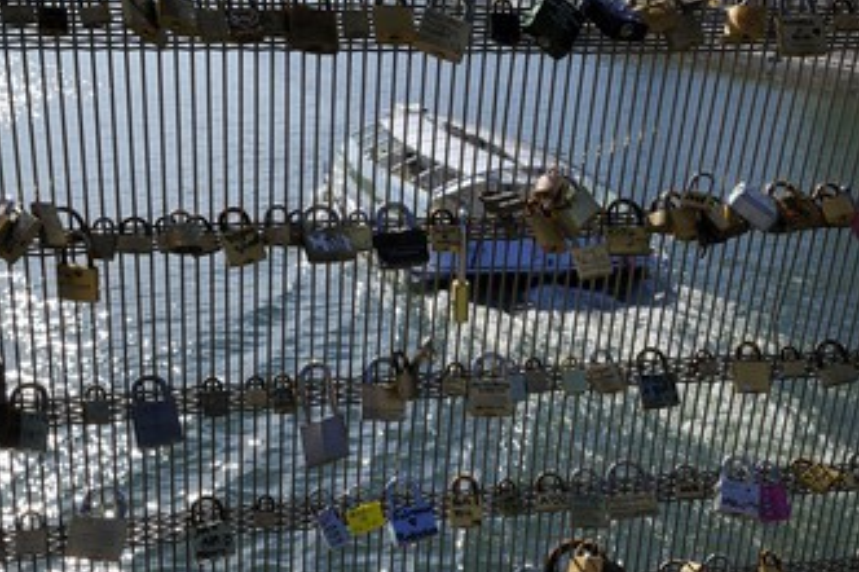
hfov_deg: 35.0
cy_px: 331
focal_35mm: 57
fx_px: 1359
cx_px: 466
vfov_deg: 23.7
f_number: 14
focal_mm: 45
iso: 200
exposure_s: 1/160
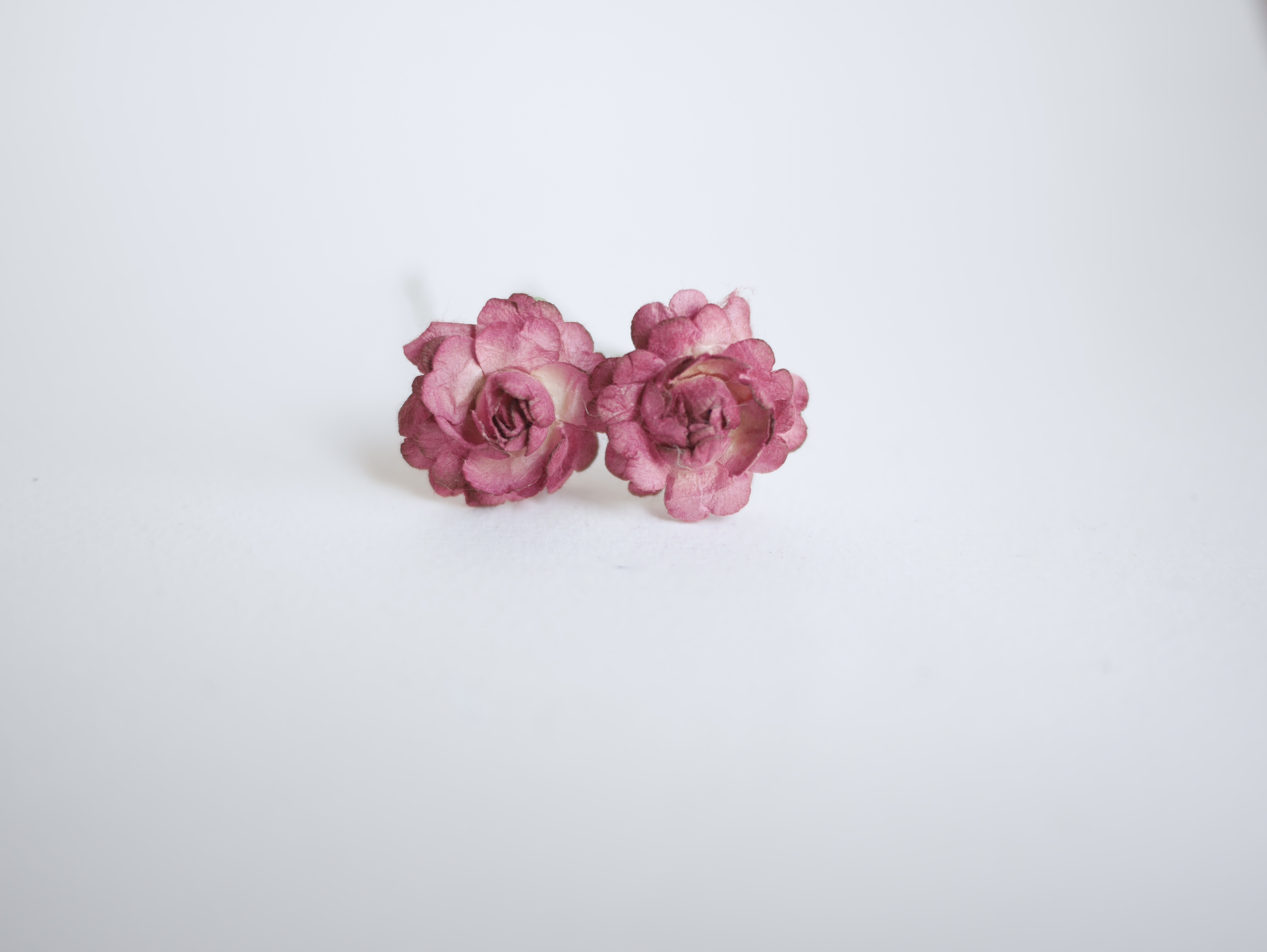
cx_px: 634
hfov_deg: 46.8
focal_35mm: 40
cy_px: 476
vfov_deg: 36.0
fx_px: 1465
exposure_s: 1/60
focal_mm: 20
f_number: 1.7
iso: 250
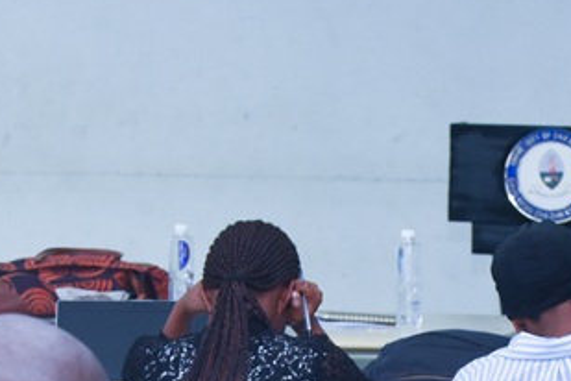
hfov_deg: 8.9
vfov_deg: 5.9
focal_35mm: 230
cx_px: 468
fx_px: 3648
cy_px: 542
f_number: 8
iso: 2000
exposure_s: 1/125
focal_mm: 70
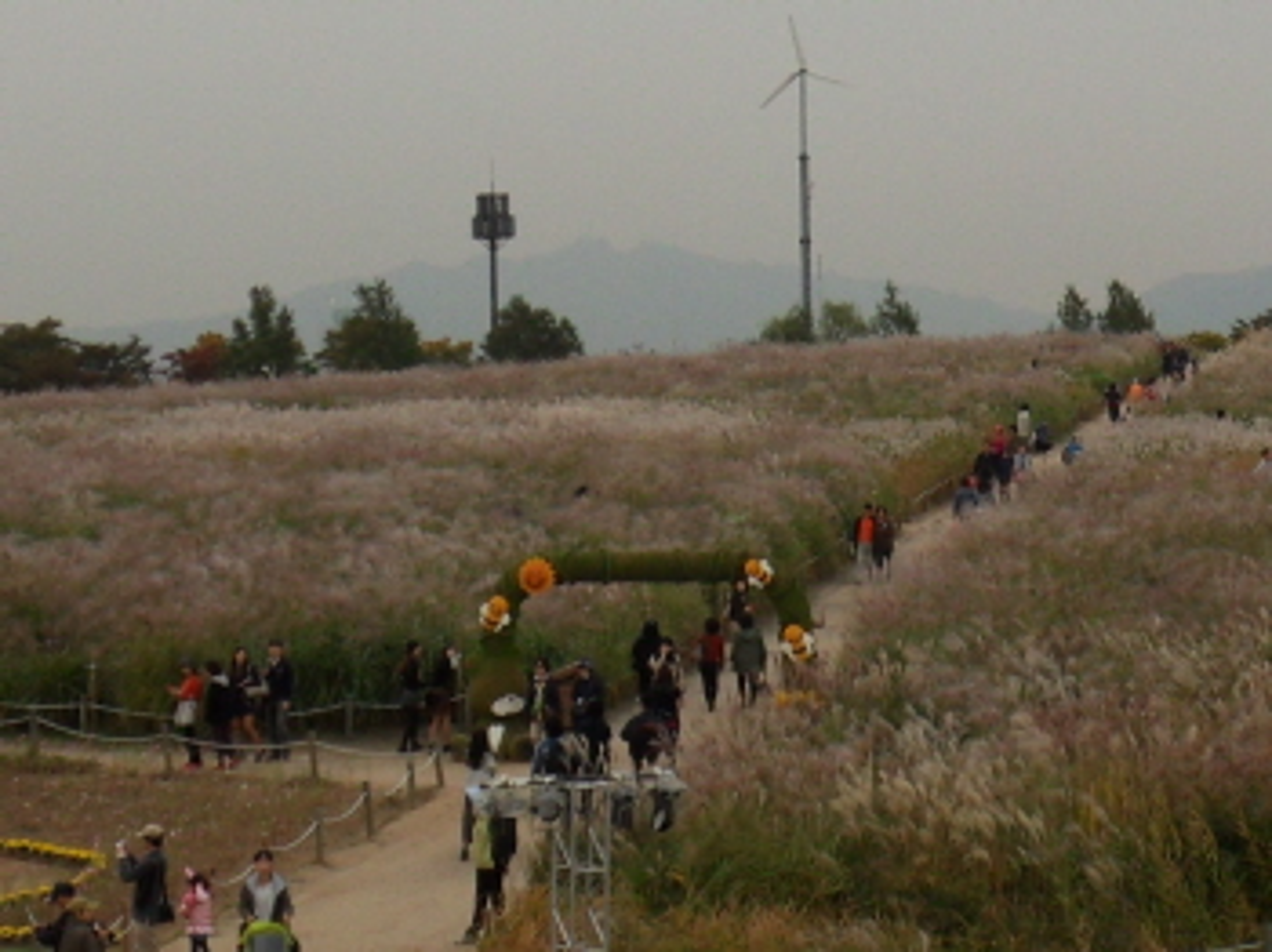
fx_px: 1652
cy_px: 476
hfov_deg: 42.1
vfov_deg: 32.1
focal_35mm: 45
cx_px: 636
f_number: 4.2
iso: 100
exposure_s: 1/60
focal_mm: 7.9
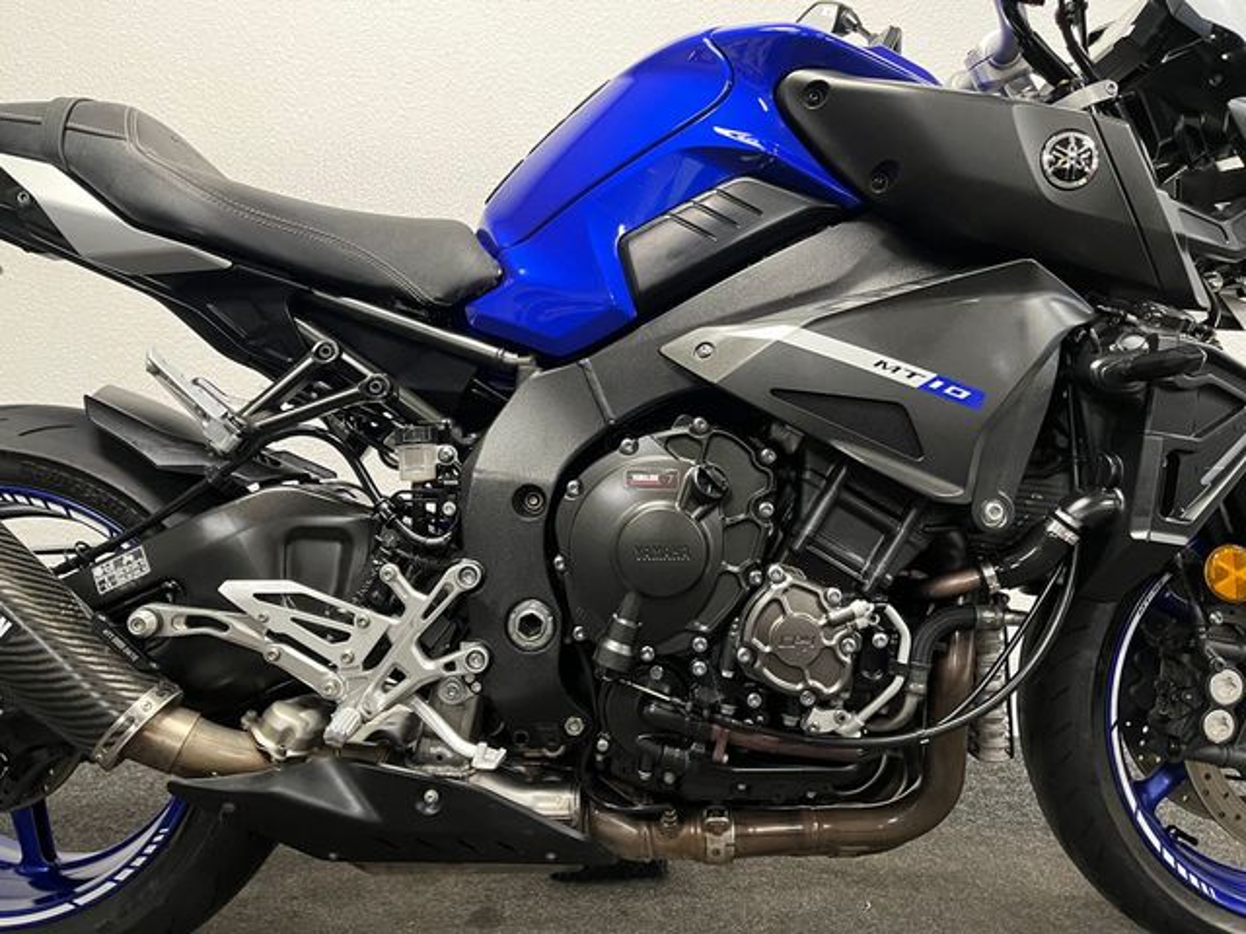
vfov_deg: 53.1
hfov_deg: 67.3
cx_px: 623
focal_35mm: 26
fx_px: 936
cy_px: 467
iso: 400
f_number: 1.6
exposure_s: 1/33
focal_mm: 5.1
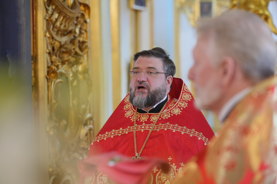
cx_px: 138
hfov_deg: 13.7
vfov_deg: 9.1
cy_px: 92
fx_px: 1154
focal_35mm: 150
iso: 3200
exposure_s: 1/100
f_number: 4.5
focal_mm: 150
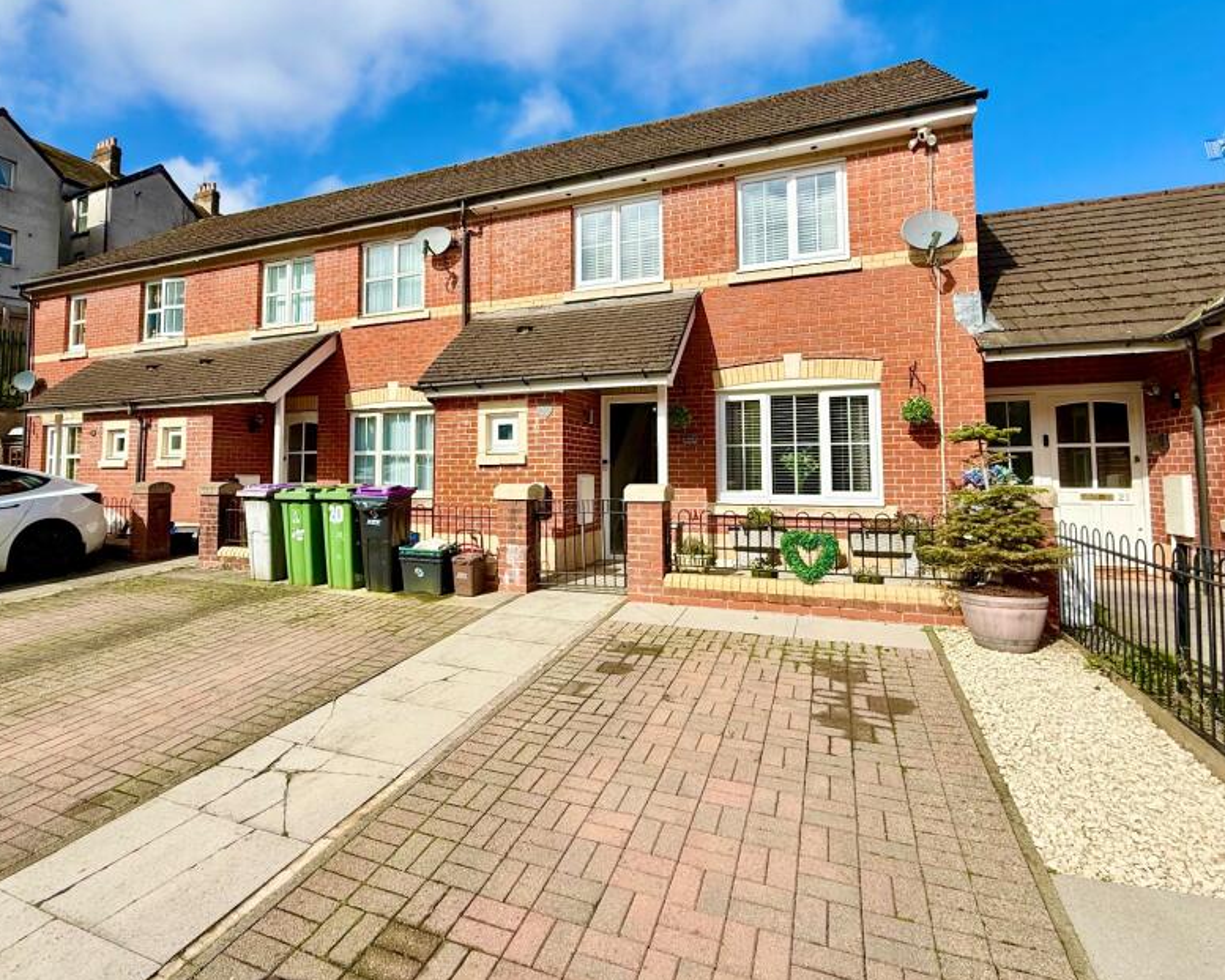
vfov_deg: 73.6
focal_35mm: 18
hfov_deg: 86.2
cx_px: 569
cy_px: 433
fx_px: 653
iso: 50
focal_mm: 2.22
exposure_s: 1/3891
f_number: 2.2
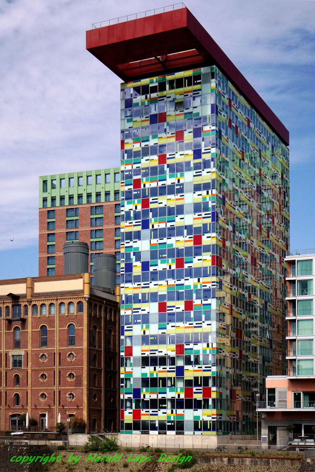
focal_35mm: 53
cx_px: 158
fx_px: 695
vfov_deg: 37.5
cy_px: 236
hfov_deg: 25.5
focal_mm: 53
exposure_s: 1/5000
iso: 2500
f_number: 13
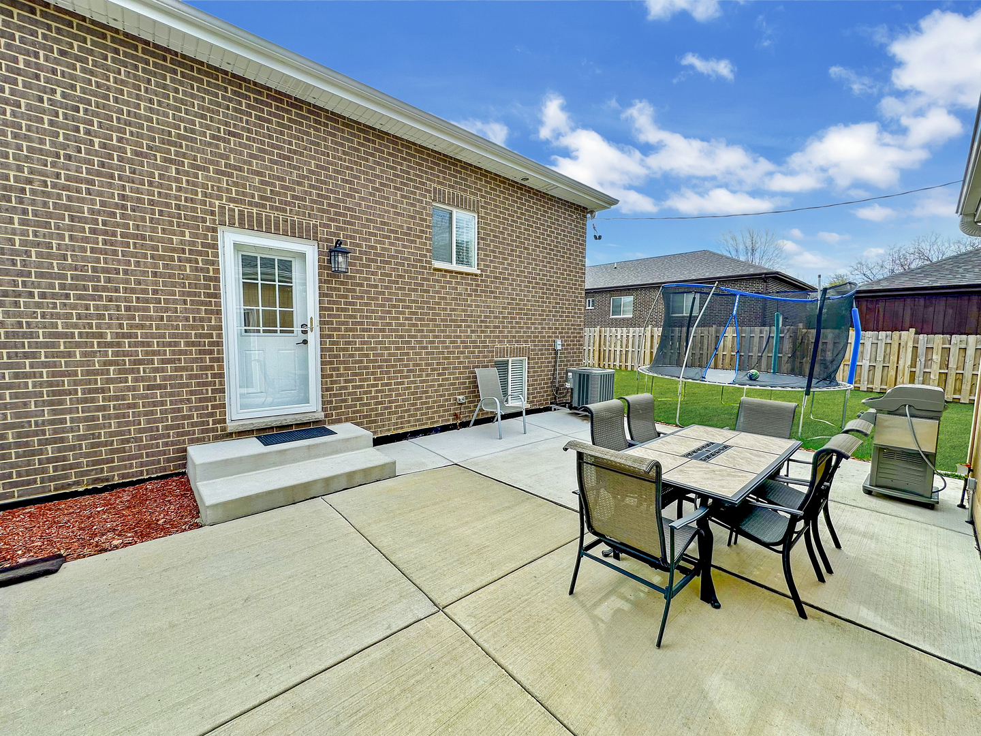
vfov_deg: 85.7
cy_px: 368
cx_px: 490
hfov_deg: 102.1
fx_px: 397
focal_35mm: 14
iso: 40
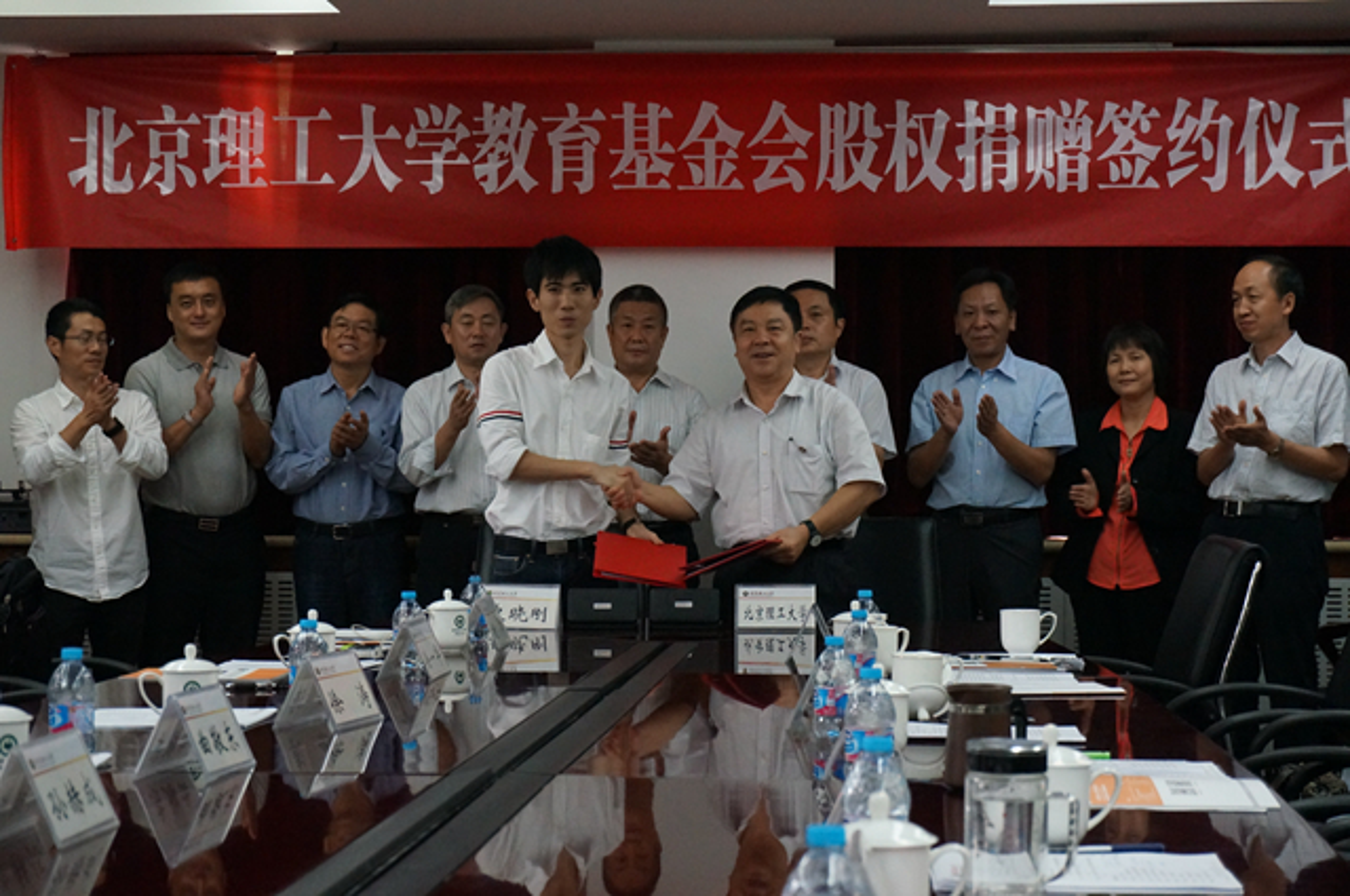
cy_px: 448
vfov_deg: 20.1
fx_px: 2528
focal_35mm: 68
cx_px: 675
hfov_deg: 29.9
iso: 3200
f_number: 5.6
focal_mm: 45
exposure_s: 1/80
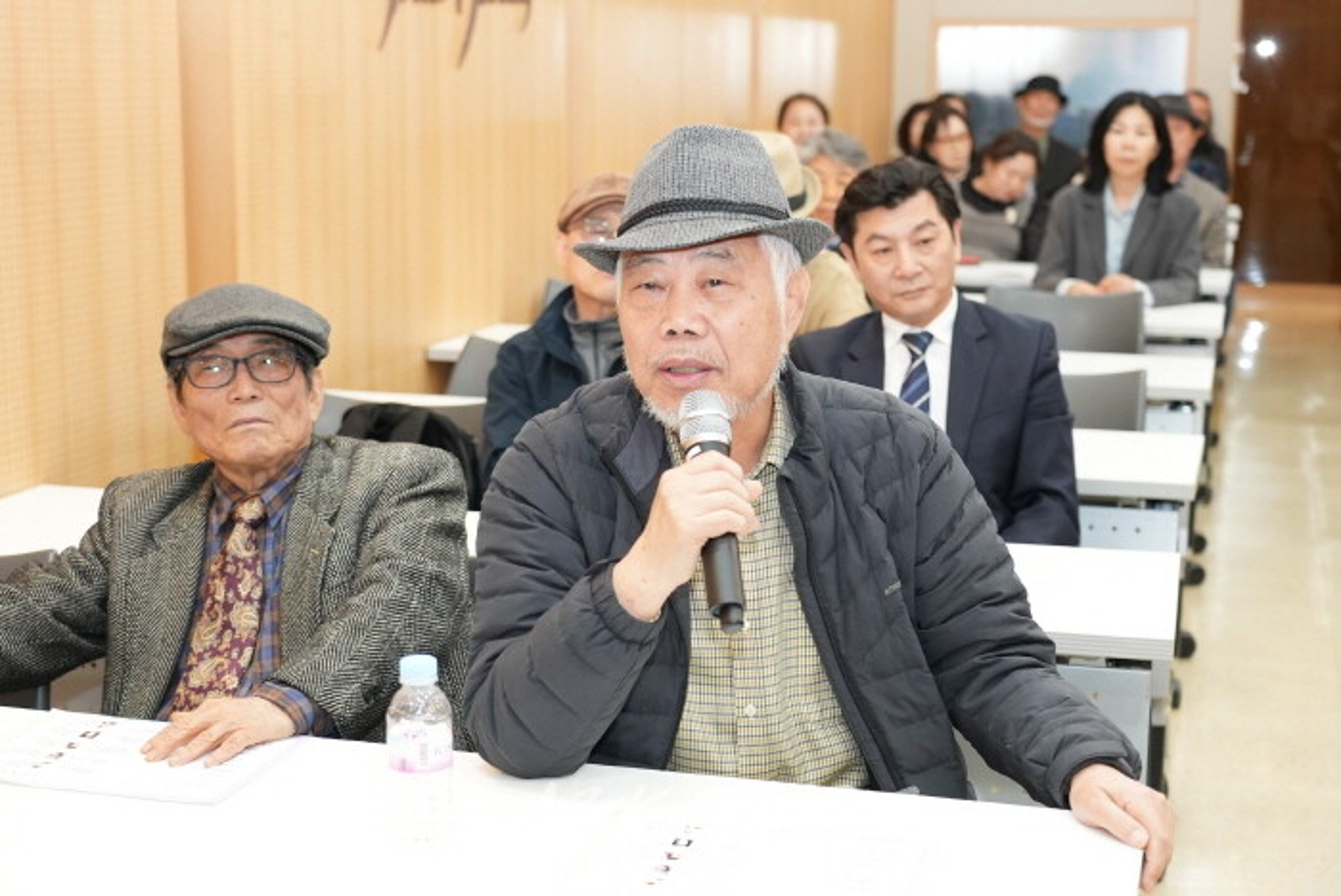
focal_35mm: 52
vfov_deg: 26.0
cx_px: 670
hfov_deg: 38.2
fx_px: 1939
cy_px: 448
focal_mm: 52
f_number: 4
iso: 3200
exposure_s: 1/200
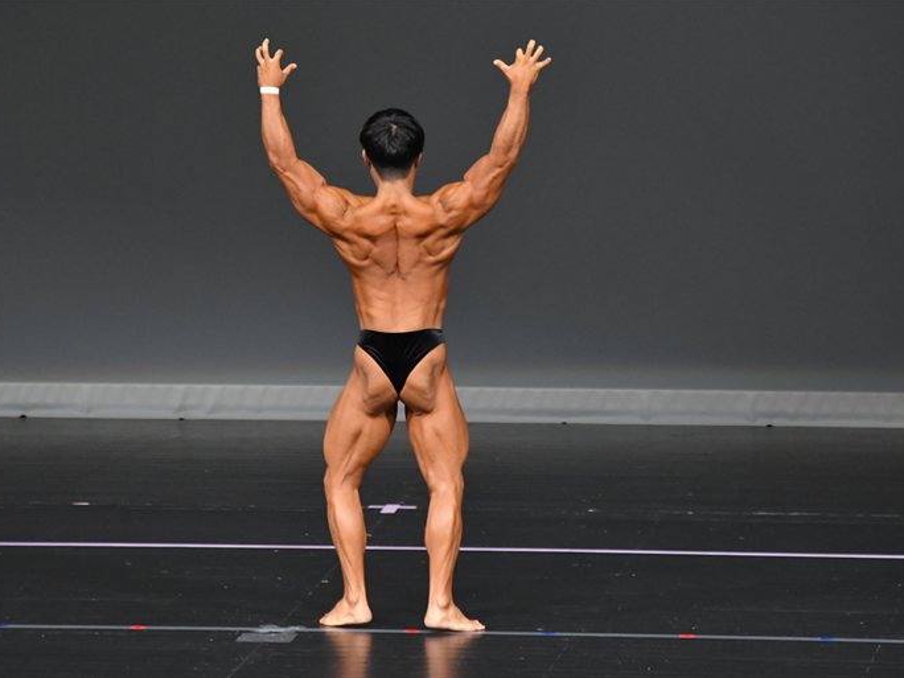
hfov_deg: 5.8
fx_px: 8957
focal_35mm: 343
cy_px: 338
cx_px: 410
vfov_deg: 4.3
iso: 4000
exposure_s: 1/400
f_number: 5.6
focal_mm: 210
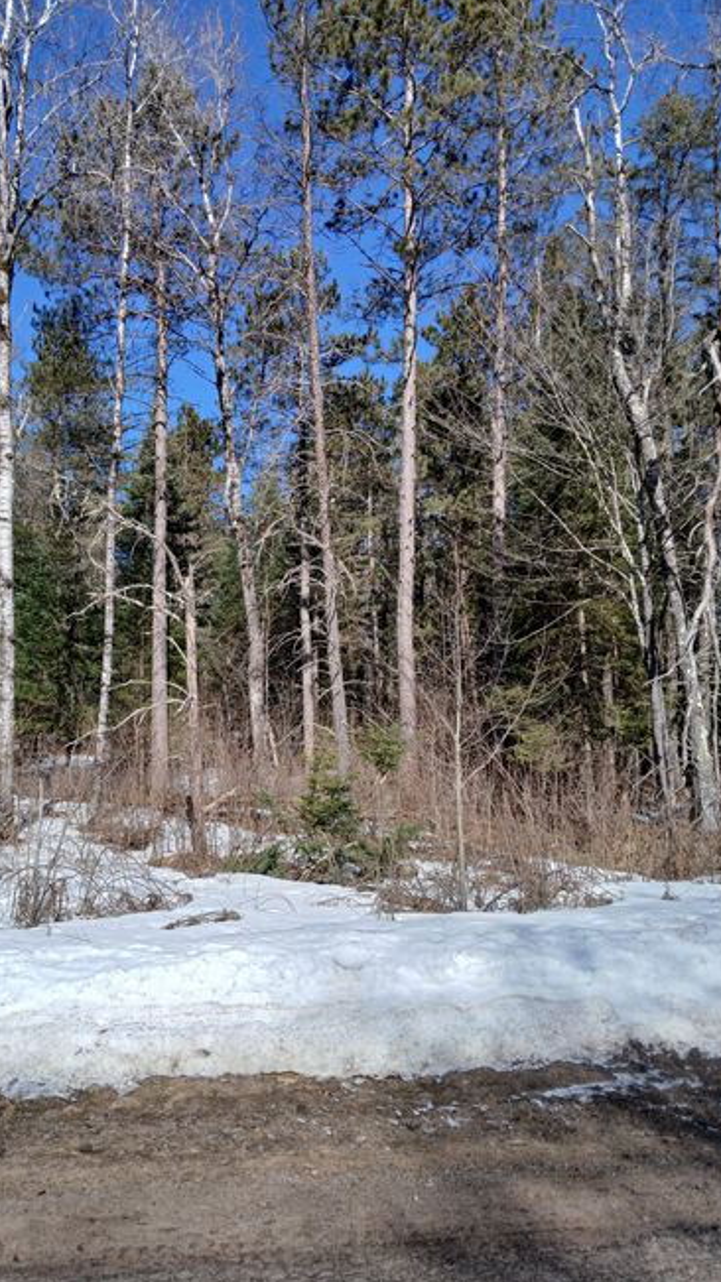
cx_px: 254
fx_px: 986
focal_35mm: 29
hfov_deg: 39.8
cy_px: 641
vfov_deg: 66.1
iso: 20
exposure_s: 1/853
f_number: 1.8
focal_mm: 3.98
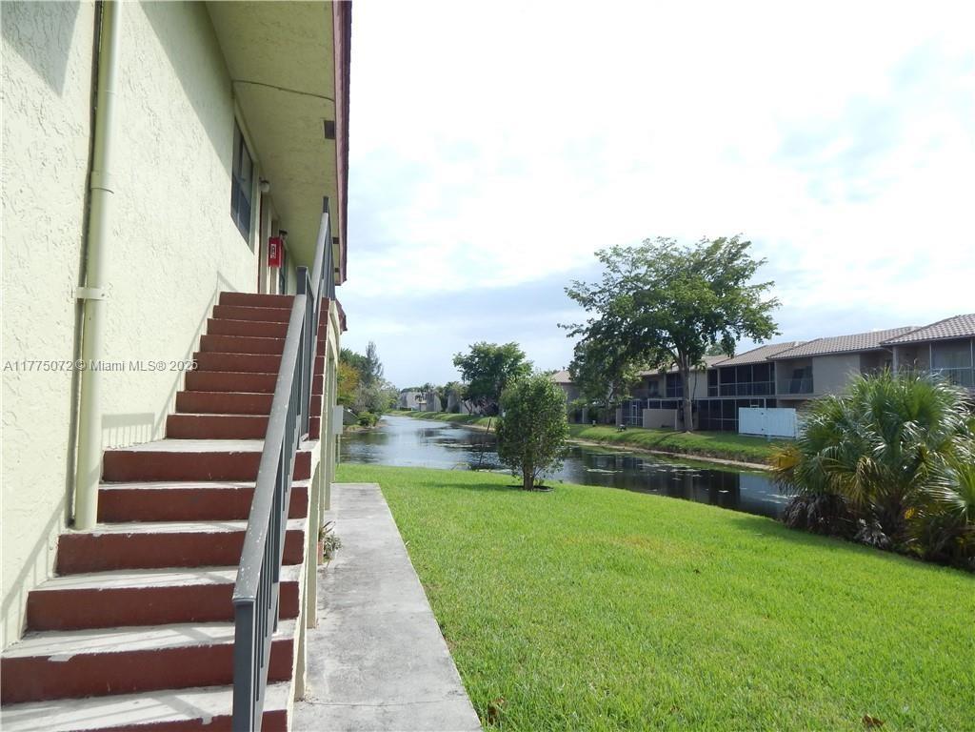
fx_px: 620
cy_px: 366
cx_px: 488
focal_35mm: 22
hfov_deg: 76.4
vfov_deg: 61.1
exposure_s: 1/1250
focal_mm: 4
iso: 125
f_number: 3
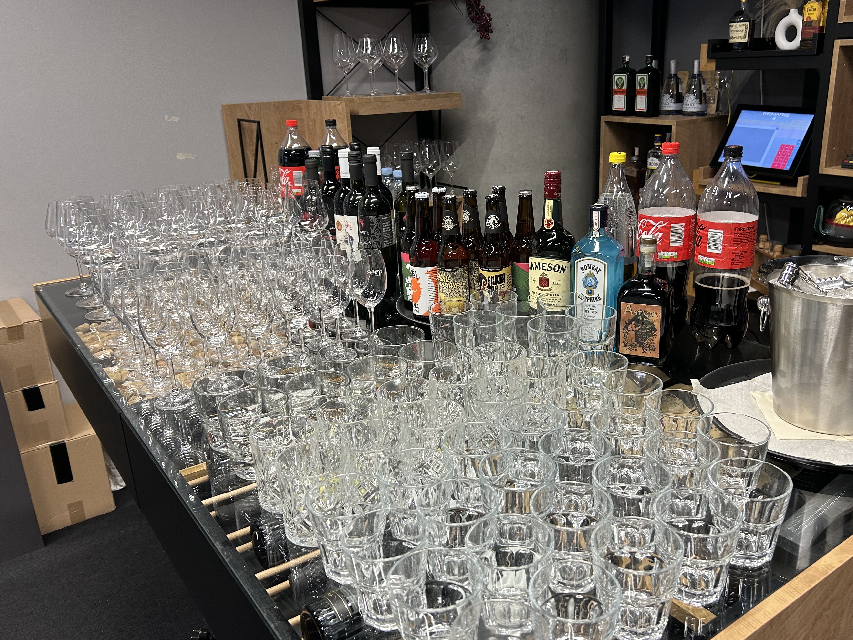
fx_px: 739
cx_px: 481
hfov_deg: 59.8
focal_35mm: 30
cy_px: 317
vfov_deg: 46.8
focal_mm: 5.7
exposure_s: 1/50
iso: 80
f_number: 1.5
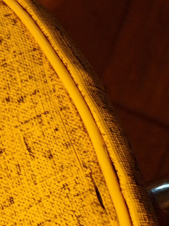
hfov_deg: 13.3
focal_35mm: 111
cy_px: 196
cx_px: 93
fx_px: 723
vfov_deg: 17.5
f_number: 3.4
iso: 312
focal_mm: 7.6
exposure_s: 1/17
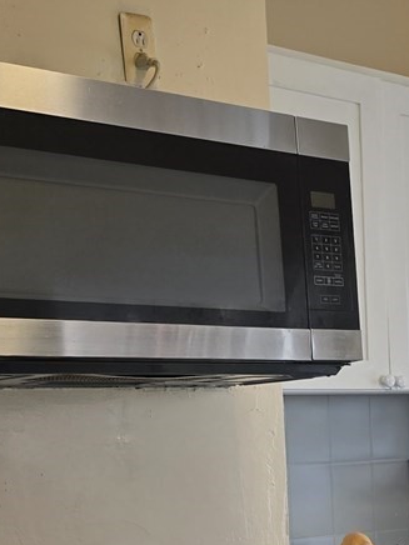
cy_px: 578
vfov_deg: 22.9
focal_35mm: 81
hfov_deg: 17.5
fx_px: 1276
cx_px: 465
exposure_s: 1/120
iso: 50
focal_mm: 6.3
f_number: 1.7
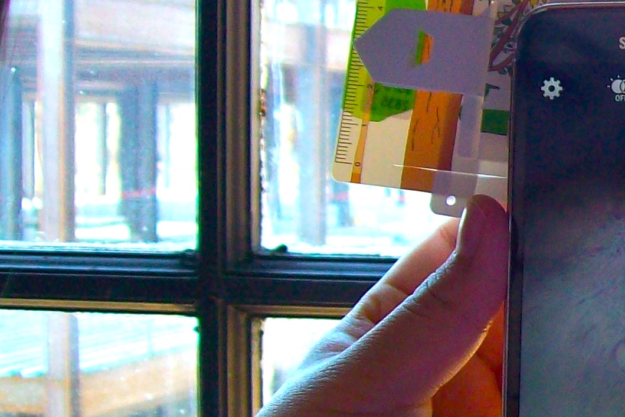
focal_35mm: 108
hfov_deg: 17.9
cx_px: 780
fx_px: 1875
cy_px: 280
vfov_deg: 12.7
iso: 80
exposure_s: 1/110
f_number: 2.7
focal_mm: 6
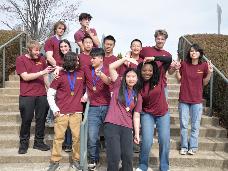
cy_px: 87
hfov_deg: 42.9
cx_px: 117
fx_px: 290
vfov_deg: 32.9
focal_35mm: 44
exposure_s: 1/1000
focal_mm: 40
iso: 3200
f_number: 16
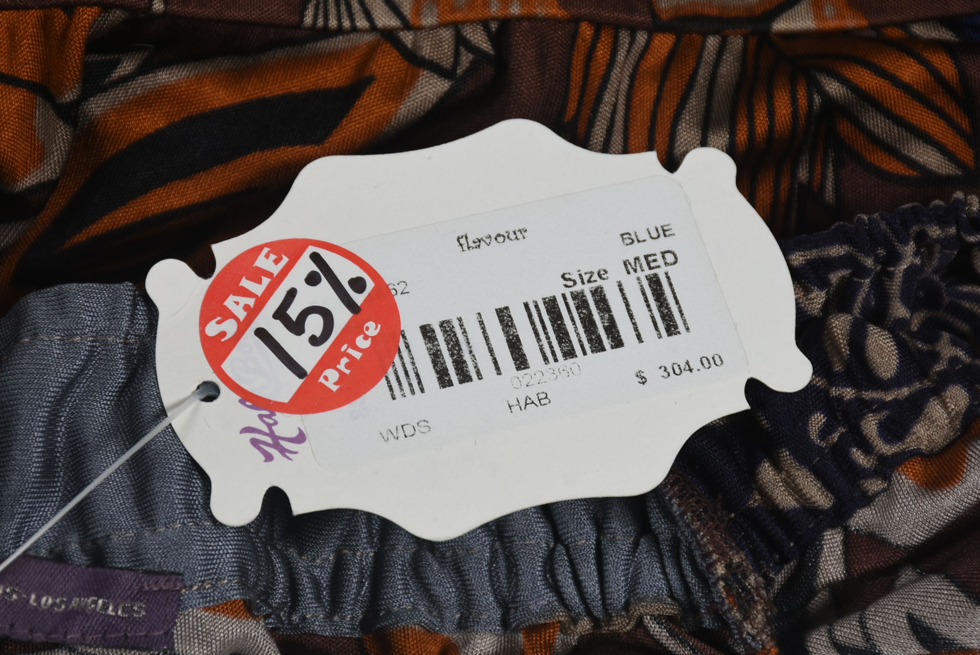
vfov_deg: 5.9
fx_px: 6320
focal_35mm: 232
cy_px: 300
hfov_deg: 8.9
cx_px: 499
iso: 200
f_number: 10
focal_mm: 140
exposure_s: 1/125
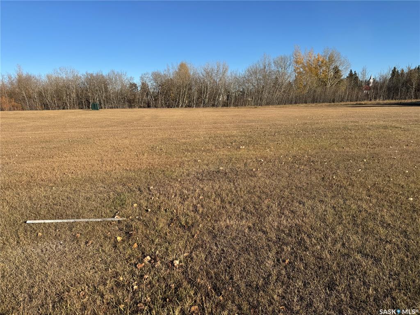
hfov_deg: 71.6
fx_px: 291
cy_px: 158
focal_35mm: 24
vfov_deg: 56.8
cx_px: 210
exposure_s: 1/4049
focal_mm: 6.76
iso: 80
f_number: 1.78
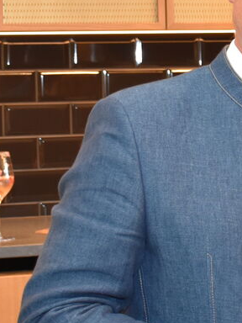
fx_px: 1305
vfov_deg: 14.1
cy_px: 101
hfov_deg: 10.1
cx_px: 400
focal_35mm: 140
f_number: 4
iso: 800
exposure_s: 1/60
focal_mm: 23
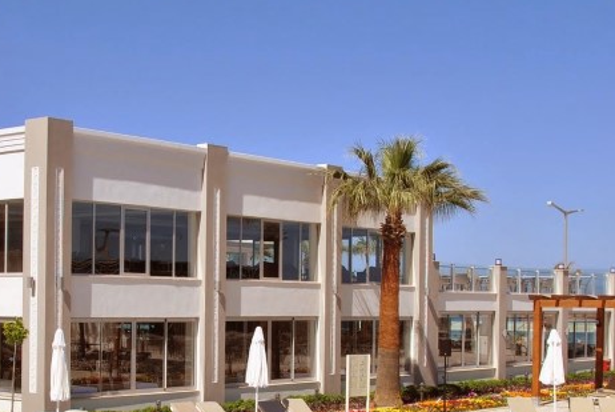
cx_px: 232
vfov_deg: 20.2
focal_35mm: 67
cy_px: 304
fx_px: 1146
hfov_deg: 29.9
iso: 100
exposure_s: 1/320
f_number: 9
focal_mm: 18
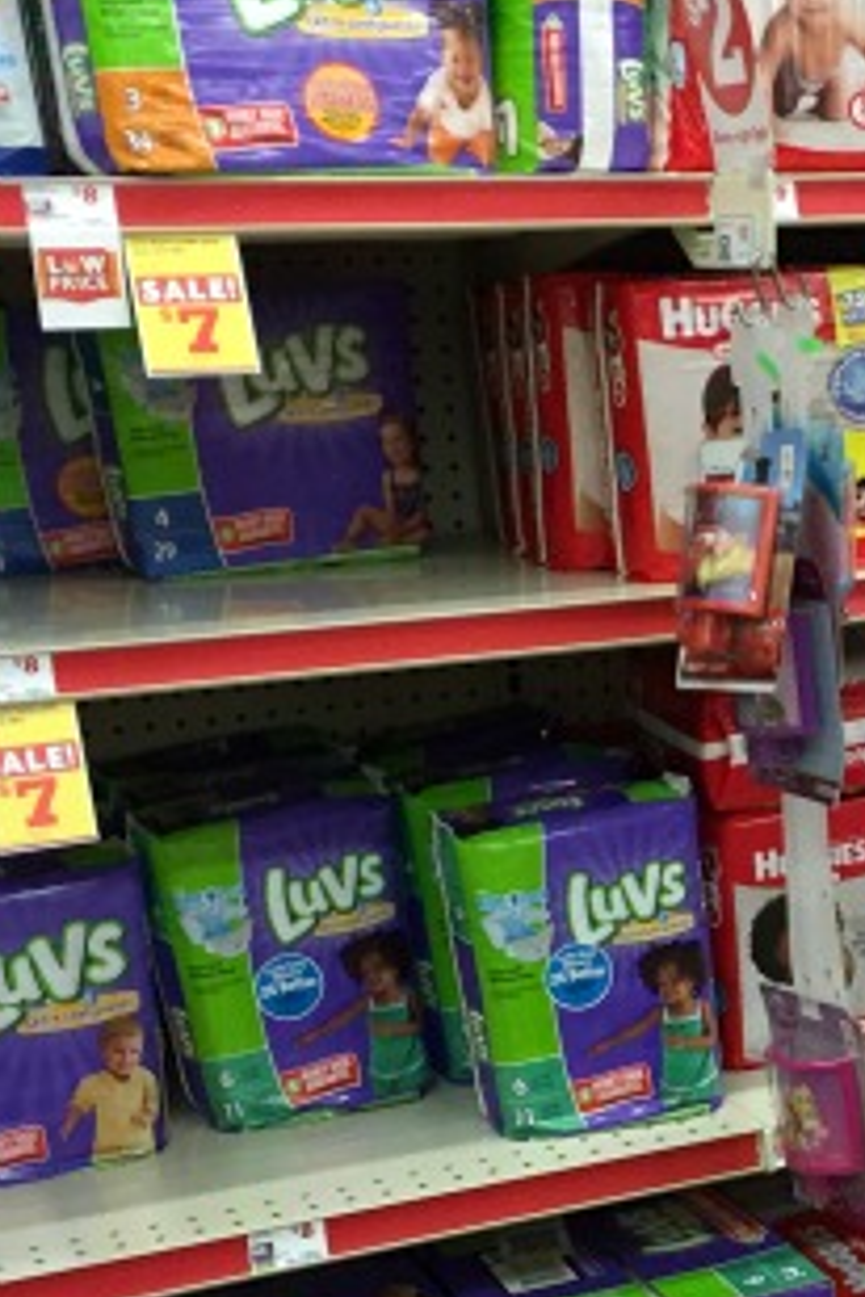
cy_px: 766
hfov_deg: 19.6
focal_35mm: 65
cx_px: 1046
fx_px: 2343
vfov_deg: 30.9
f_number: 2.2
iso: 50
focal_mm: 4.15
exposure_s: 1/30
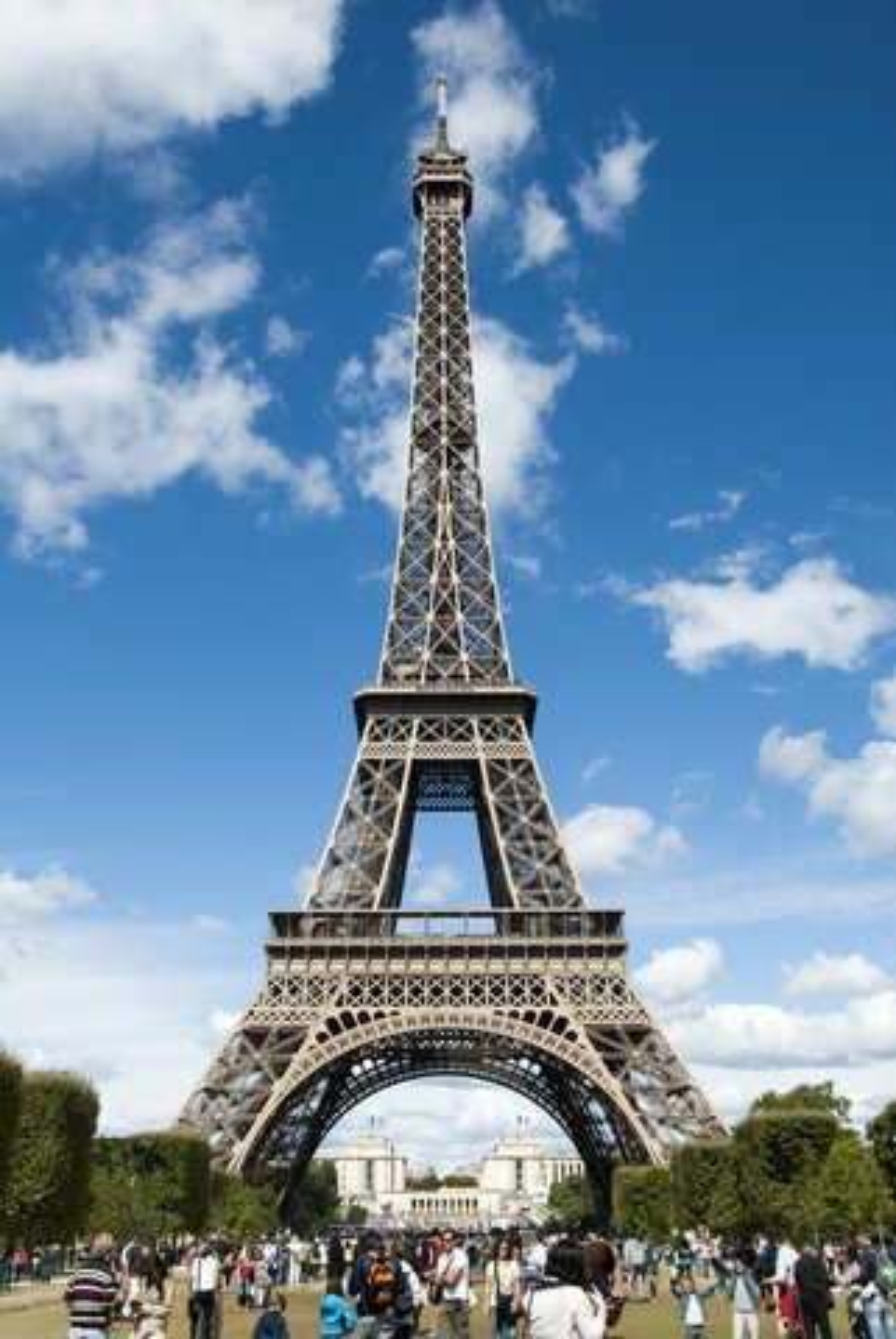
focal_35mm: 36
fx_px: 1341
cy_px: 670
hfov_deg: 36.9
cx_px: 448
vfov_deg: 53.1
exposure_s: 1/320
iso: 100
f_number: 9
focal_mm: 24
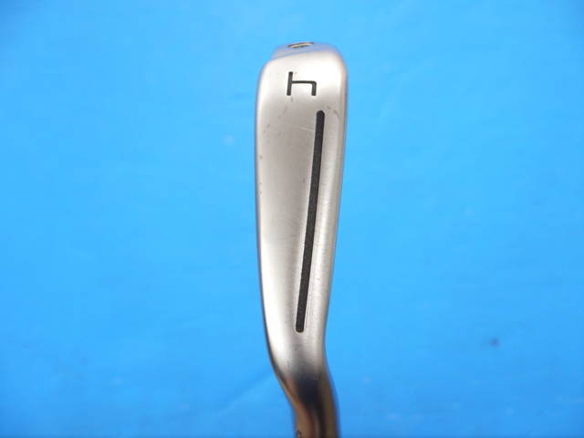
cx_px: 292
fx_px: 1417
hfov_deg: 23.3
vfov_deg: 17.6
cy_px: 219
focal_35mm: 84
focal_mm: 42
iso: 800
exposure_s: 1/80
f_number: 5.6
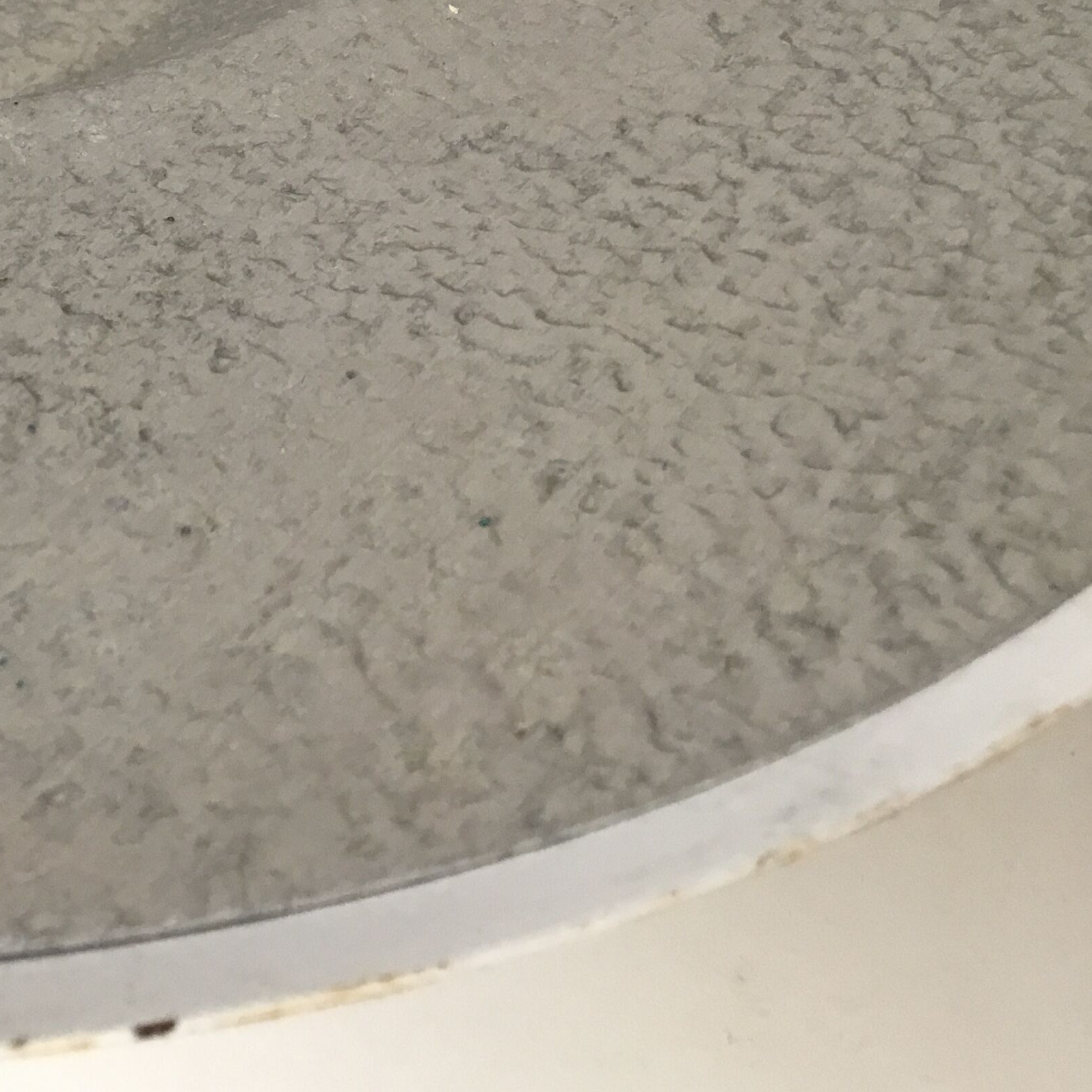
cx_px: -3
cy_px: 409
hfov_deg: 28.6
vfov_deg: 30.4
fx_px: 1999
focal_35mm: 56
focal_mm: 3.3
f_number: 2.4
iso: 32
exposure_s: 1/33
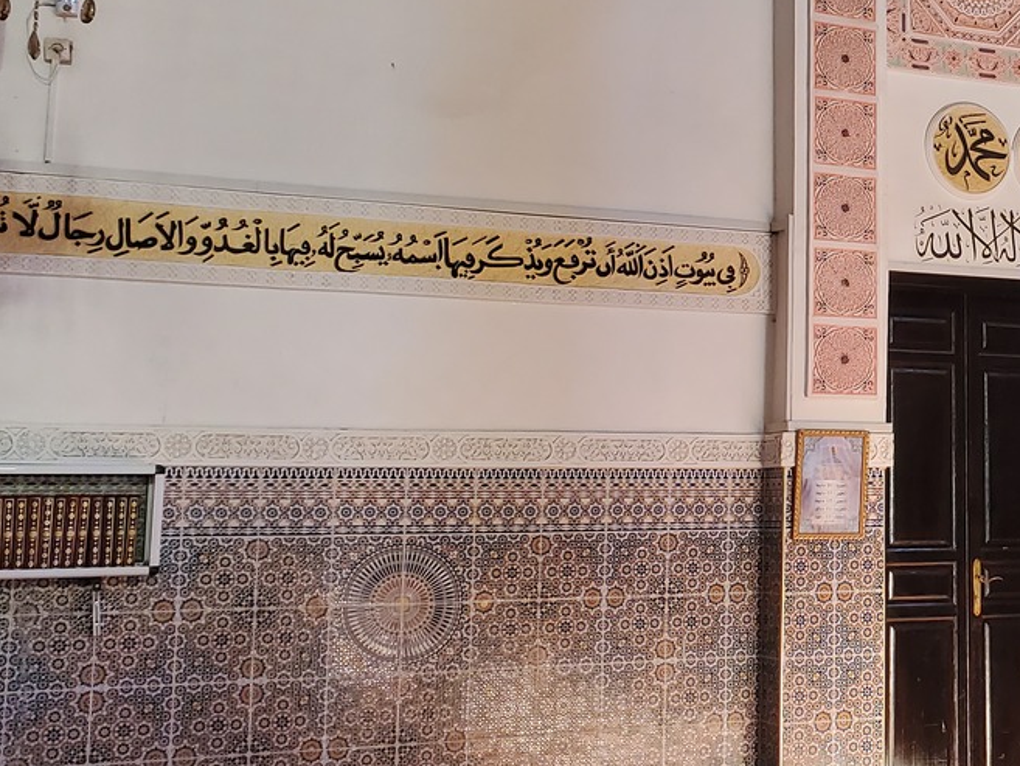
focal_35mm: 57
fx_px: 1680
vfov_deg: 25.6
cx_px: 963
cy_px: 298
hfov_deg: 31.8
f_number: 2.4
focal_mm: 4.3
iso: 320
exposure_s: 1/100
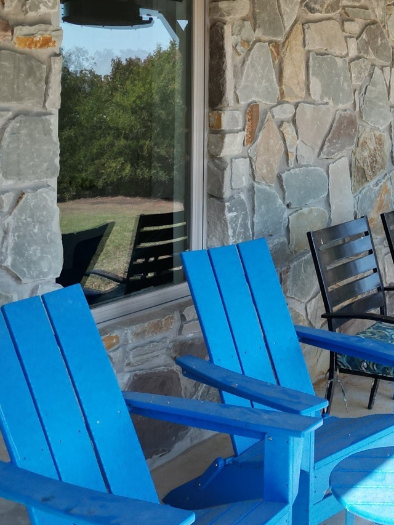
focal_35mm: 54
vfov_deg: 33.7
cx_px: 362
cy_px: 55
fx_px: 819
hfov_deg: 26.1
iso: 200
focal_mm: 6.72
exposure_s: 1/1000
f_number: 1.7
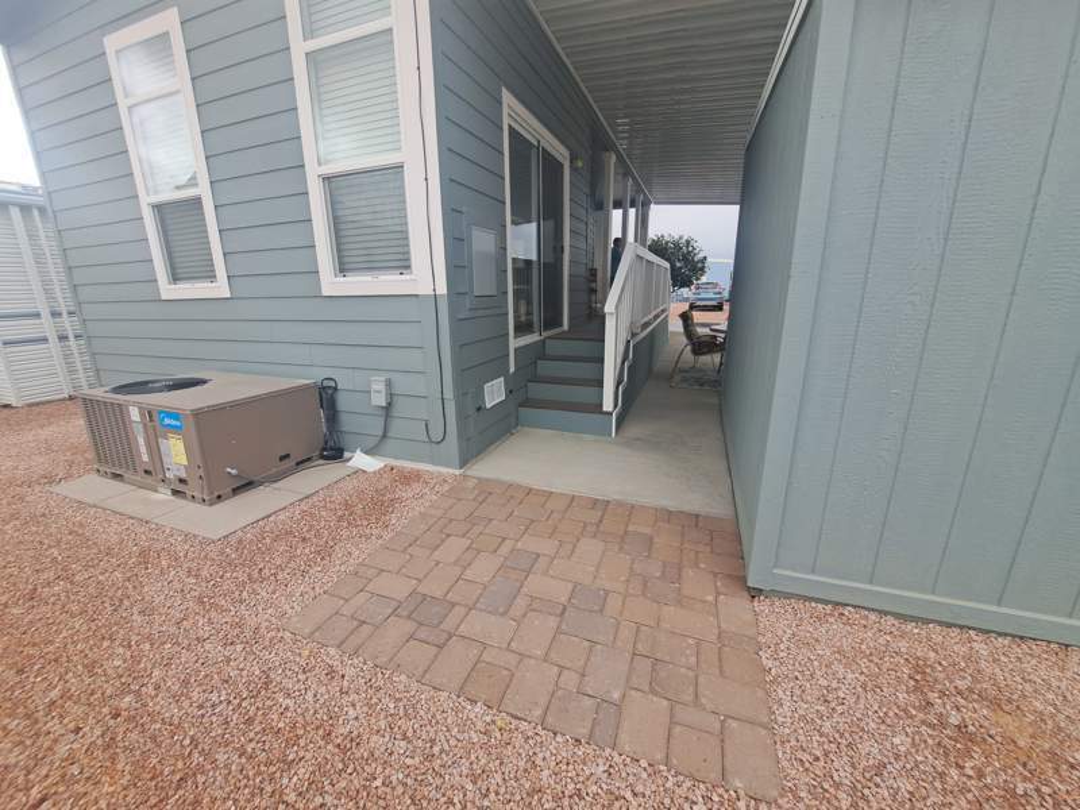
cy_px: 405
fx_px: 406
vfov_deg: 89.9
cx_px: 540
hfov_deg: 106.2
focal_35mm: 13
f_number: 2.2
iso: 50
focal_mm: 1.74
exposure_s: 1/408
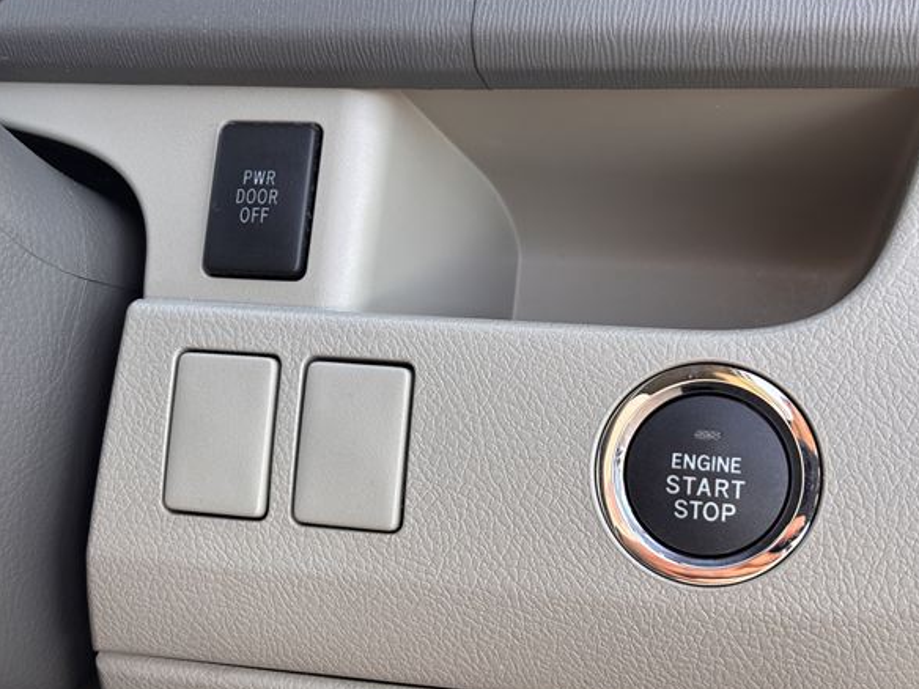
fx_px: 1513
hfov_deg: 33.8
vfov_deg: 25.7
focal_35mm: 57
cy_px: 357
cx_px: 439
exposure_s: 1/105
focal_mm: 5.96
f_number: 1.6
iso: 50
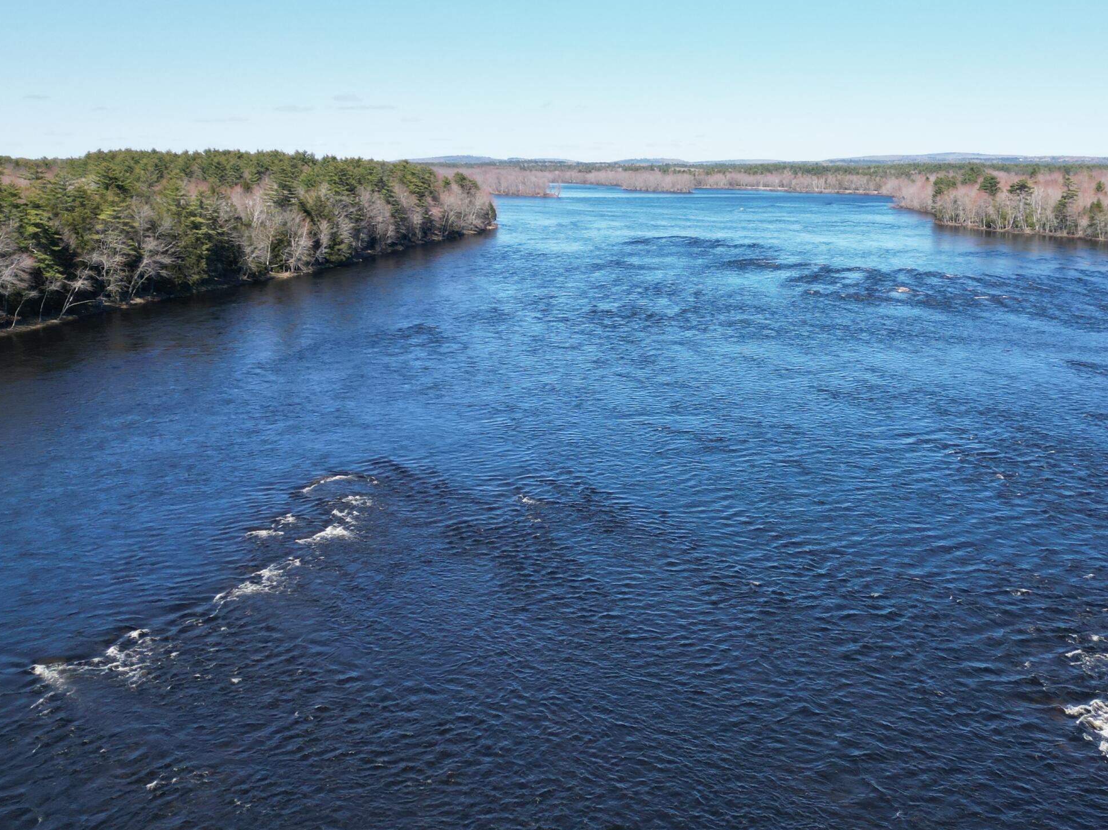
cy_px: 326
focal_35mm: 37
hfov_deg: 49.1
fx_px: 1184
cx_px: 760
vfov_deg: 38.5
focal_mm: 6.72
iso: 140
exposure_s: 1/2000
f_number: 1.7
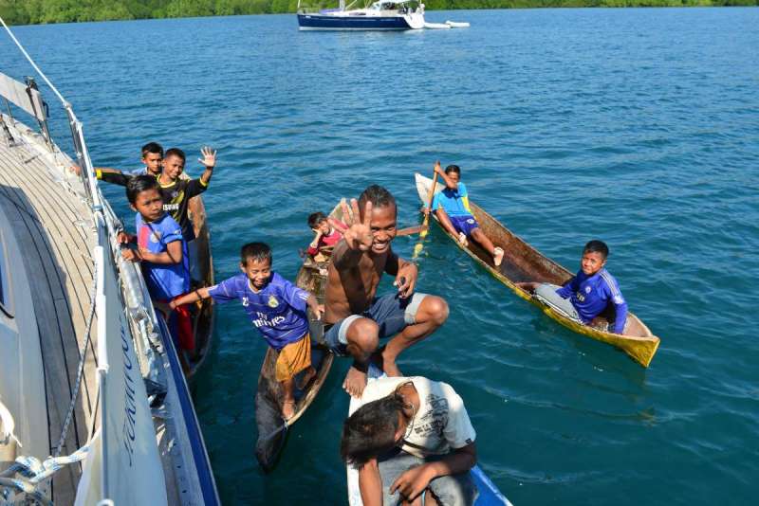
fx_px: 569
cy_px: 253
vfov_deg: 48.0
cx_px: 380
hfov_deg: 67.4
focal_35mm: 27
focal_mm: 27
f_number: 9
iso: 250
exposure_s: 1/320
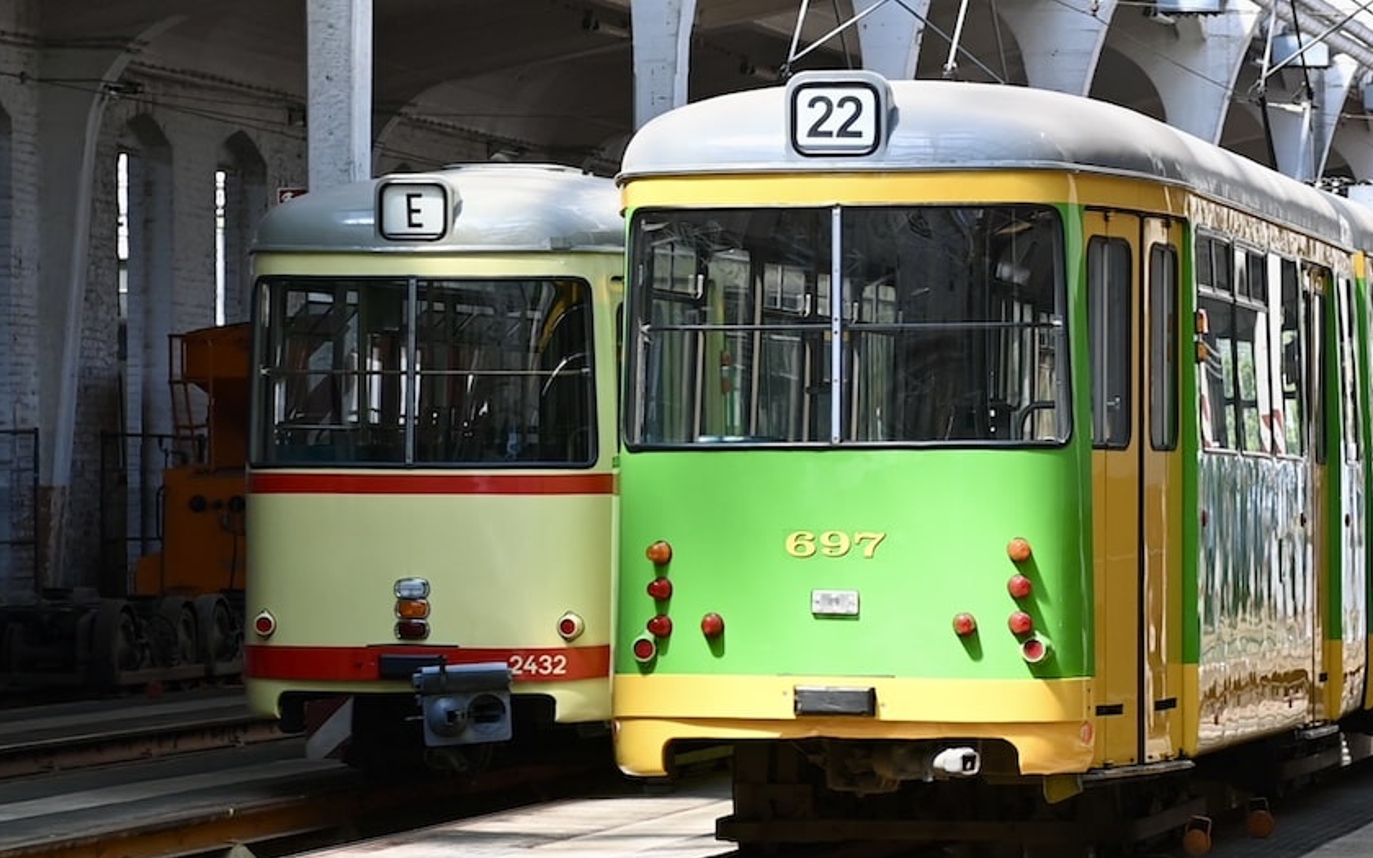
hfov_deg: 23.8
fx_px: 3255
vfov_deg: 15.0
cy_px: 375
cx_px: 819
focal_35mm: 87
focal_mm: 70
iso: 100
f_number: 4
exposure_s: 1/125
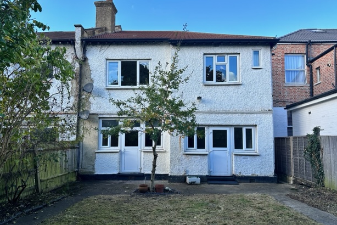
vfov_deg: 49.6
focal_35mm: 26
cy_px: 122
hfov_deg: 69.4
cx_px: 172
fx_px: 243
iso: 80
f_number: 1.78
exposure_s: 1/1040
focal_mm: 6.86
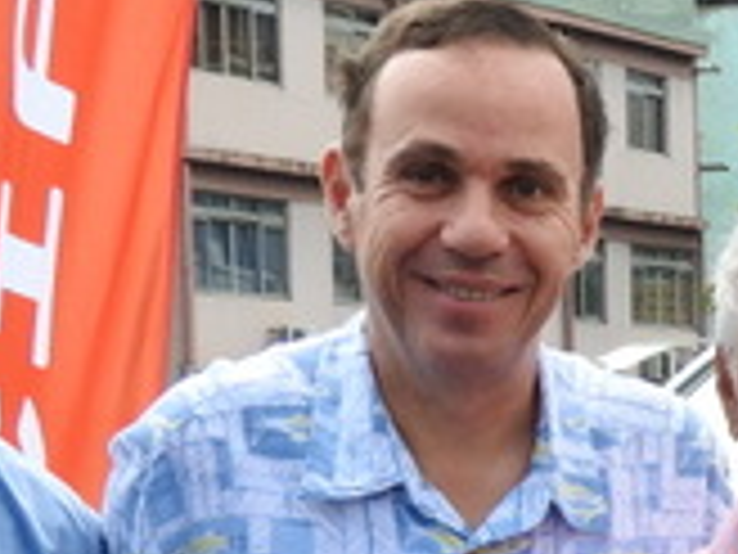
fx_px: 4157
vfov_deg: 7.6
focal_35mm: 195
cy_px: 662
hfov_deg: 9.6
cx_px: 1359
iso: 100
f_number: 4
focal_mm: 9
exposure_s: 1/500
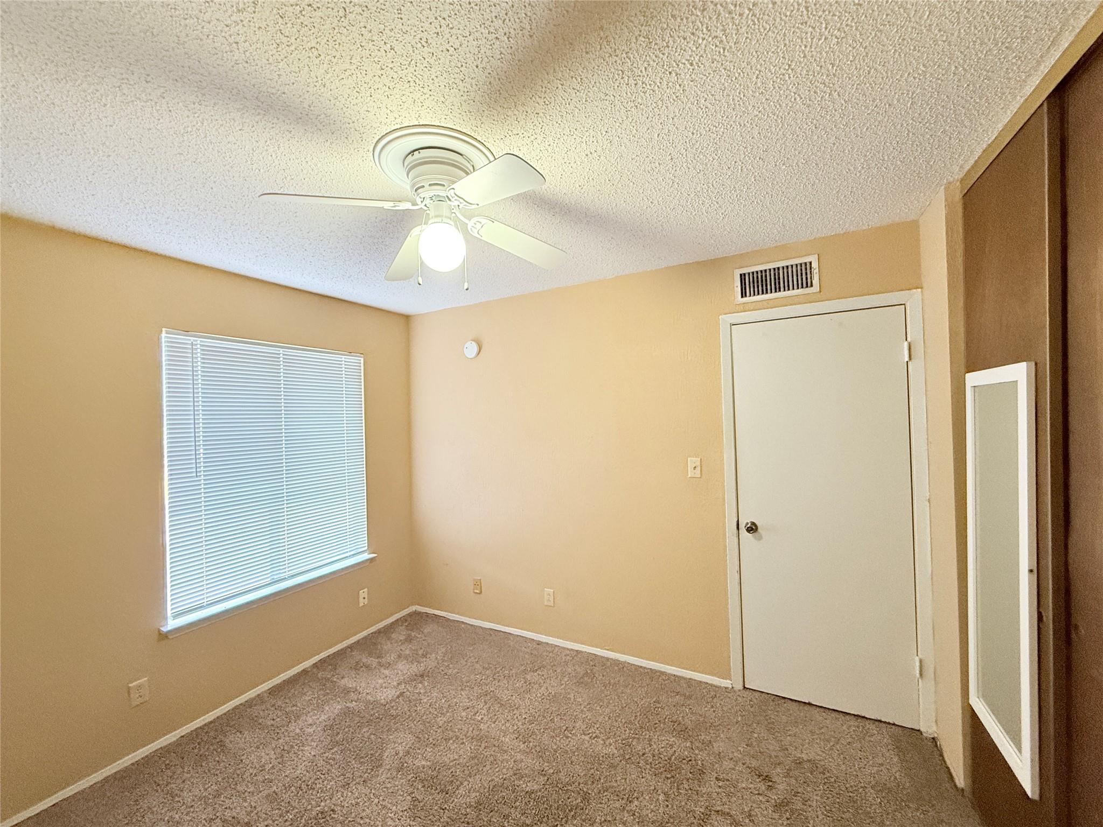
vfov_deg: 85.7
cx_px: 552
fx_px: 446
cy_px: 414
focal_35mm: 14
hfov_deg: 102.1
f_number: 2.2
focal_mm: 2.22
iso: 500
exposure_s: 1/60
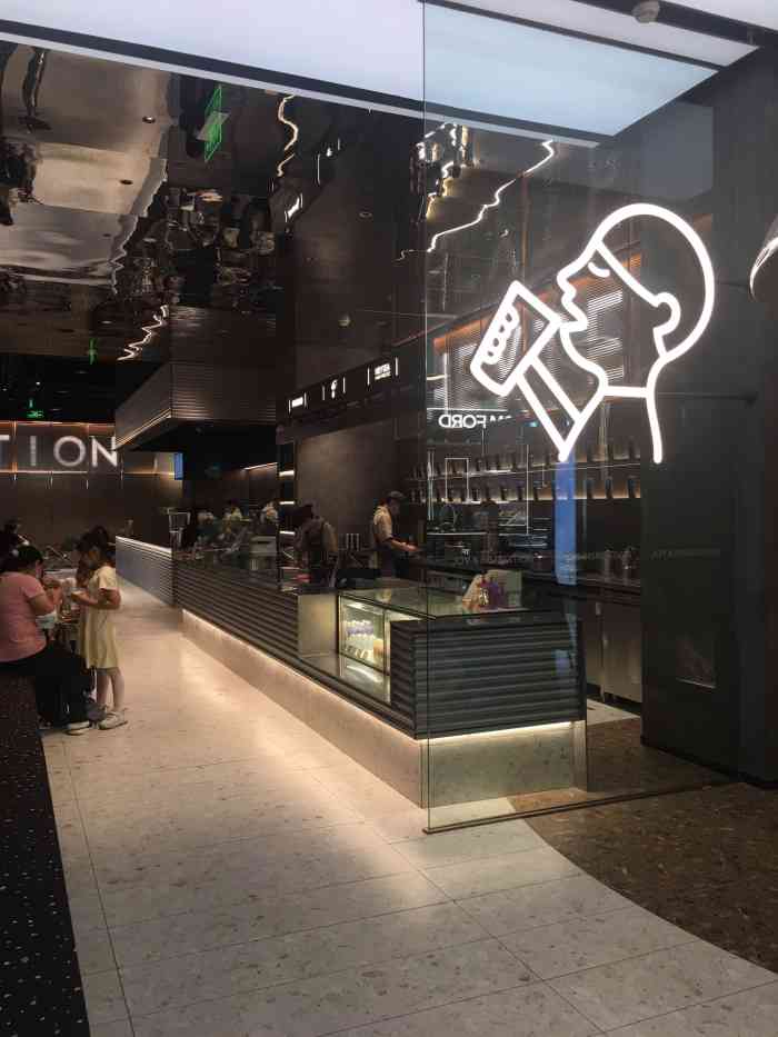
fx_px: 869
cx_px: 389
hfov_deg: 48.2
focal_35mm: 29
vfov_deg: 61.7
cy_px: 518
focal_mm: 4.15
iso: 32
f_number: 2.2
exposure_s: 1/33
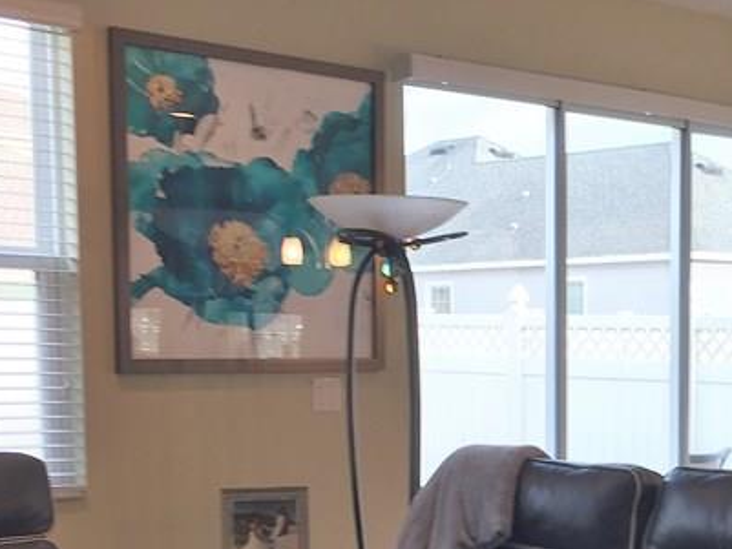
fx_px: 1565
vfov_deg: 19.5
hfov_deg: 25.6
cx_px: 632
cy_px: 520
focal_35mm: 74
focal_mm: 4.15
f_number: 2.2
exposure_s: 1/40
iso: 32
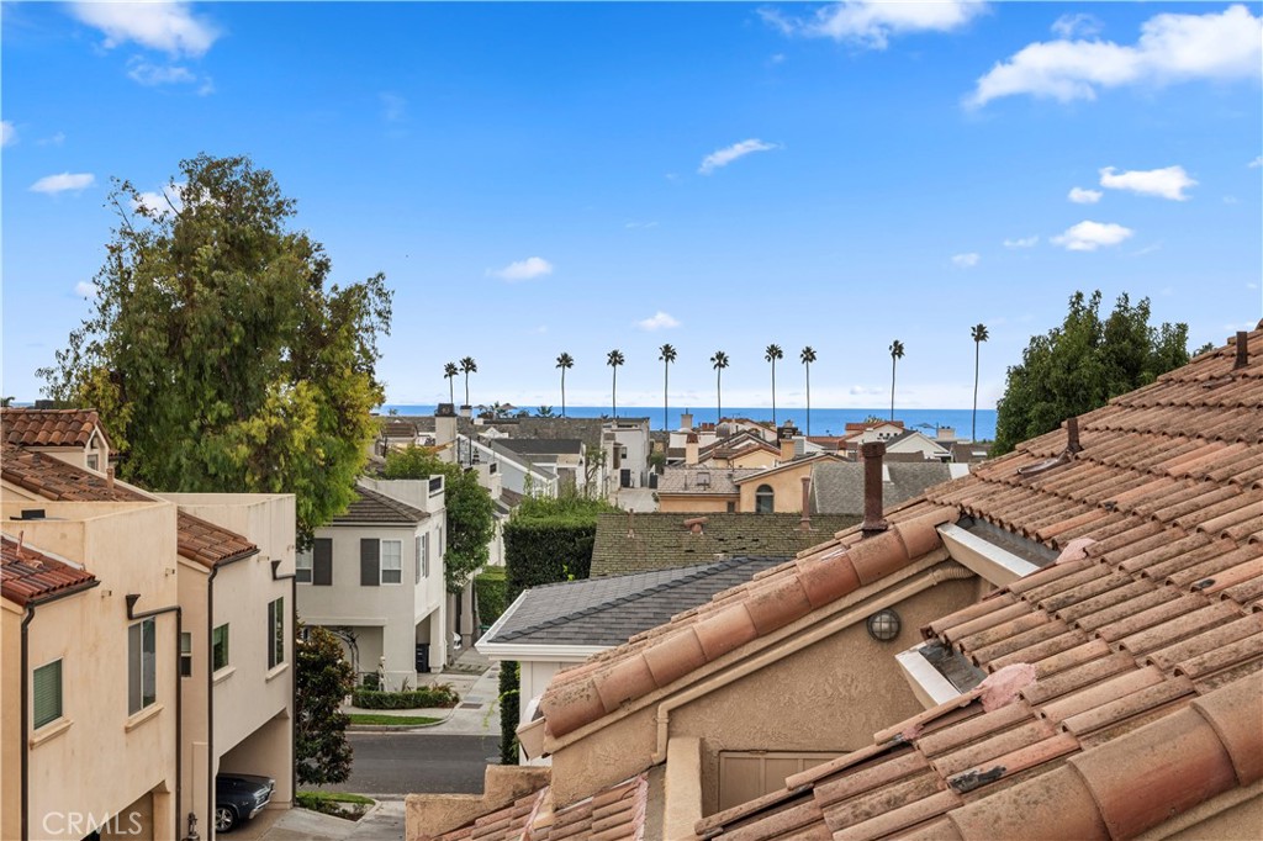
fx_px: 1648
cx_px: 632
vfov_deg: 28.6
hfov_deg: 41.9
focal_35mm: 47
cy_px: 420
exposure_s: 1/80
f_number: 9
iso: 200
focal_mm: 31
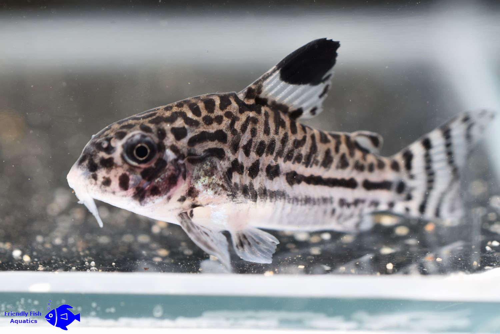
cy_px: 167
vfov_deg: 22.6
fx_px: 833
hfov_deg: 33.4
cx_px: 250
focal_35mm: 60
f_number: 8
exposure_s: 1/400
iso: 200
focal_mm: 40
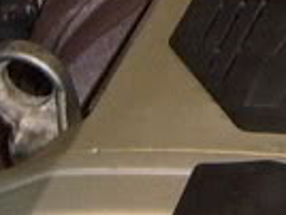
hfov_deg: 6.7
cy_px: -30
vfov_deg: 5.1
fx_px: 2400
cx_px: 391
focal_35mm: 290
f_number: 2.8
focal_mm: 5.8
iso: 141
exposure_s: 1/30
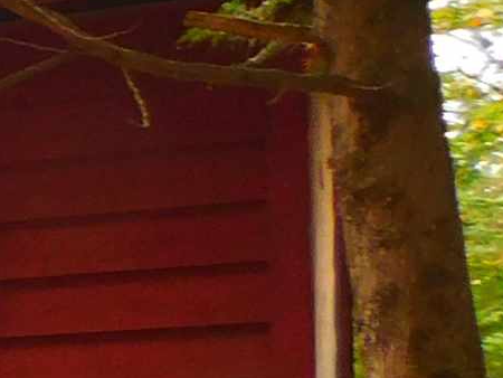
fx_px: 2283
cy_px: 545
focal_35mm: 157
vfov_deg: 9.2
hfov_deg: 9.0
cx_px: -1200
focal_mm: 4
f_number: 3
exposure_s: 1/60
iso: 125
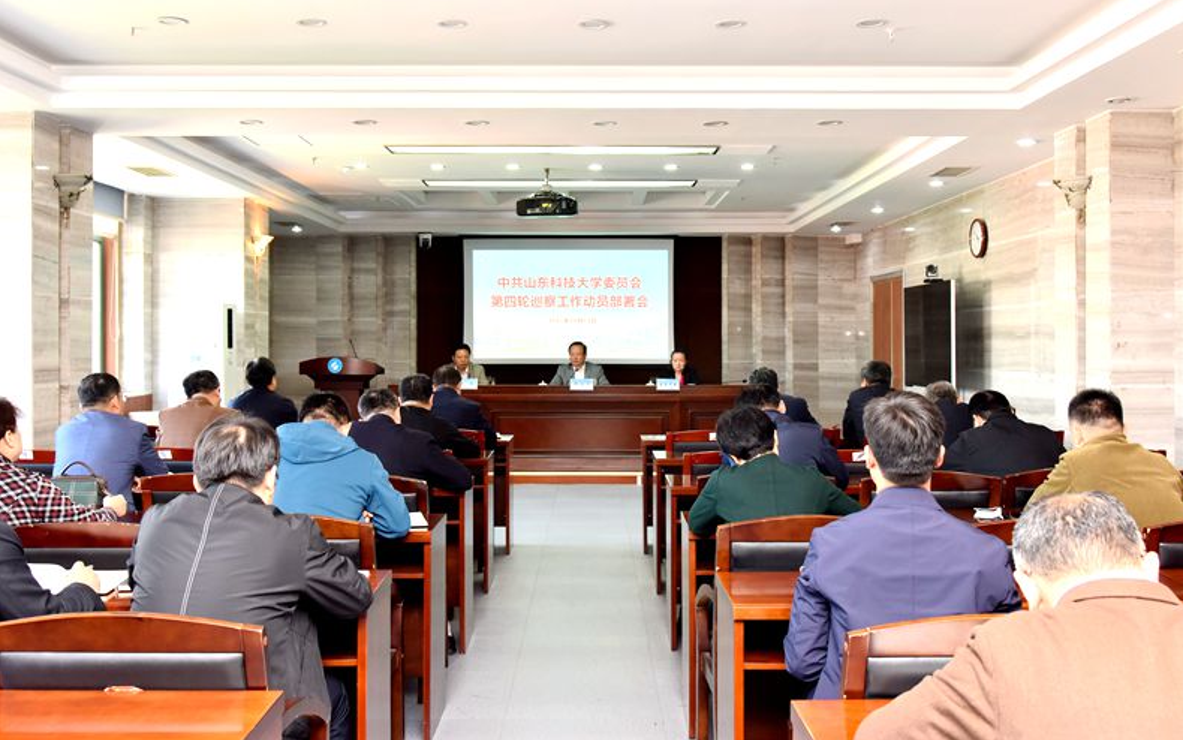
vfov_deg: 39.4
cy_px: 375
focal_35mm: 32
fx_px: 1032
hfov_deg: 59.6
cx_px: 597
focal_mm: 31
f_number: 7.1
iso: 800
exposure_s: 1/50
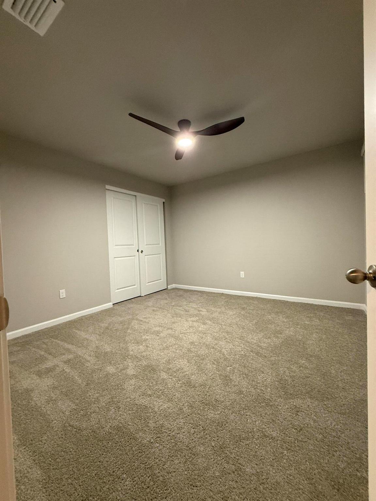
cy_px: 250
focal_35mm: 14
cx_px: 188
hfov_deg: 85.7
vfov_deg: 102.1
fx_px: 203
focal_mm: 2.22
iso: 500
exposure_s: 1/60
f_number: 2.2
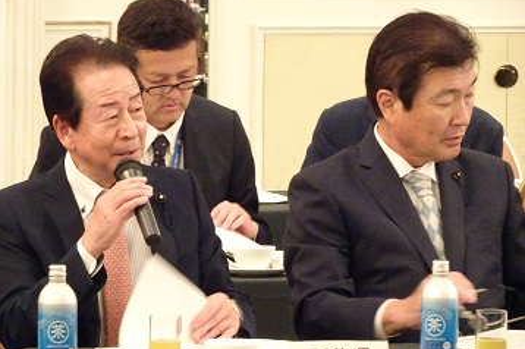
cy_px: 189
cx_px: 262
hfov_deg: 7.7
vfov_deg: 5.2
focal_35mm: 266
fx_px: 3876
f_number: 6.3
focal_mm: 43.45
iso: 3200
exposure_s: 1/40
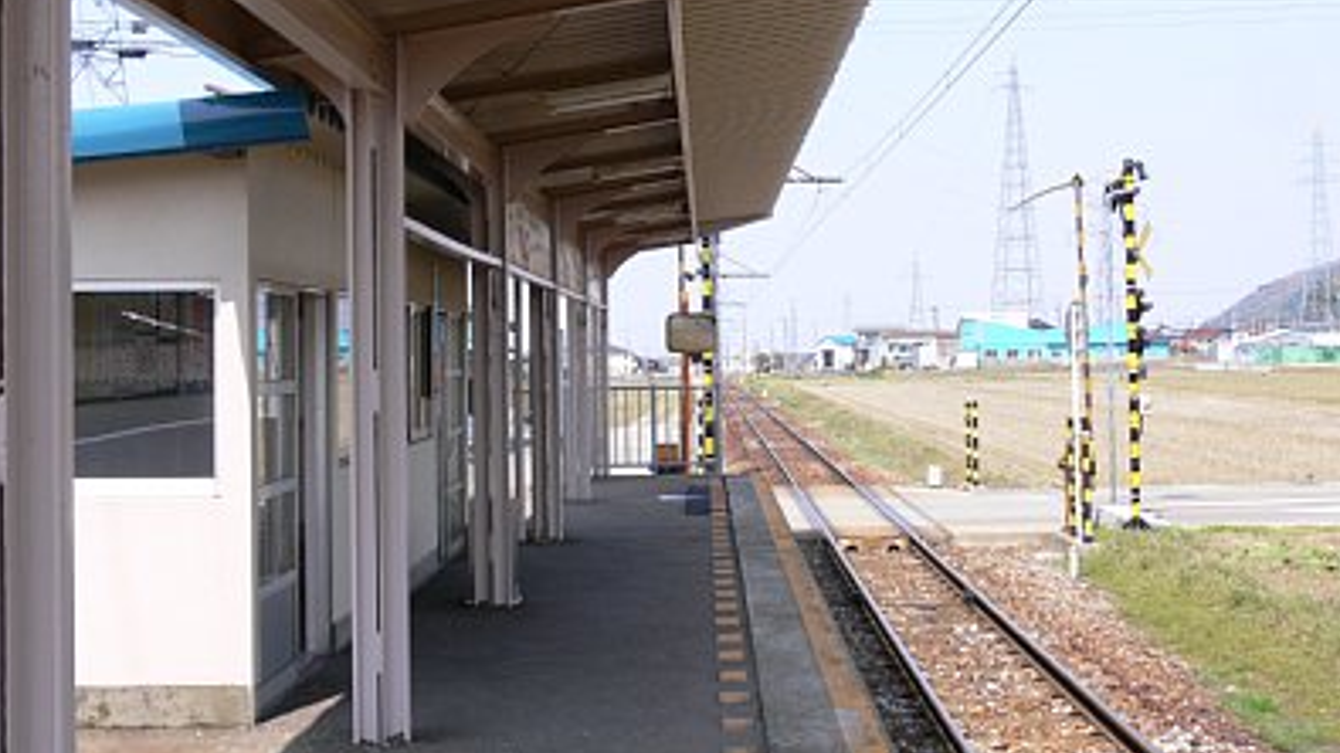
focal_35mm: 53
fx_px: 1883
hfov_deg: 39.2
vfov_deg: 22.6
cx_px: 665
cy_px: 295
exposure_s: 1/160
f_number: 5.6
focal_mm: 10.2
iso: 80
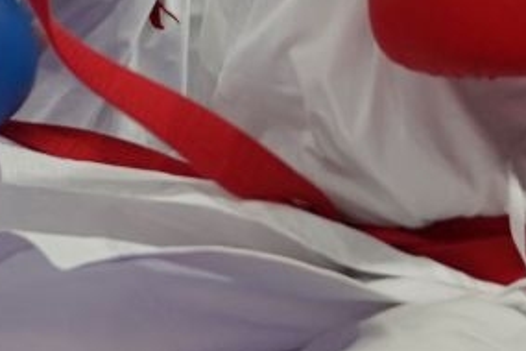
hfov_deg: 1.7
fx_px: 17926
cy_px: 81
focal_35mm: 1227
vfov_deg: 1.1
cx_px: 245
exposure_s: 1/1000
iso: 1250
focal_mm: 194
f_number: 2.8
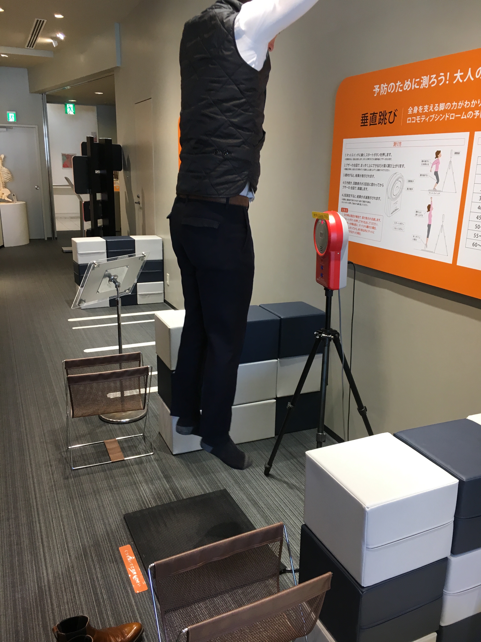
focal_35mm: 29
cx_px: 240
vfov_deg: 61.7
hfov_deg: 48.2
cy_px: 321
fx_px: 537
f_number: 2.2
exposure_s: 1/30
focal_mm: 4.15
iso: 32
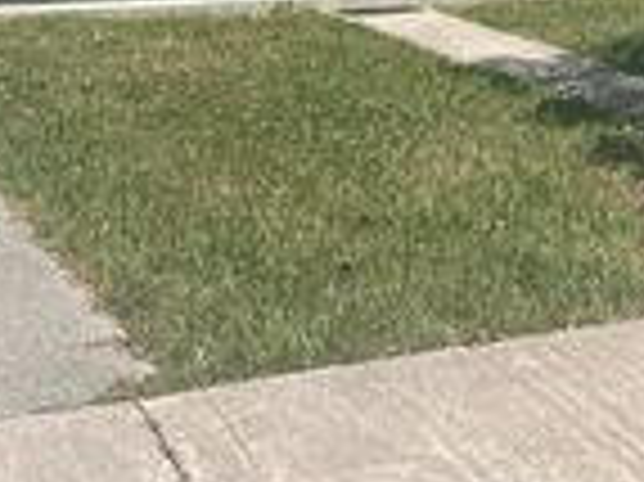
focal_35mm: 91
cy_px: -277
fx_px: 1692
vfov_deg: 14.9
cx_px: 662
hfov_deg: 20.8
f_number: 1.6
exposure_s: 1/3521
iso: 50
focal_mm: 5.1
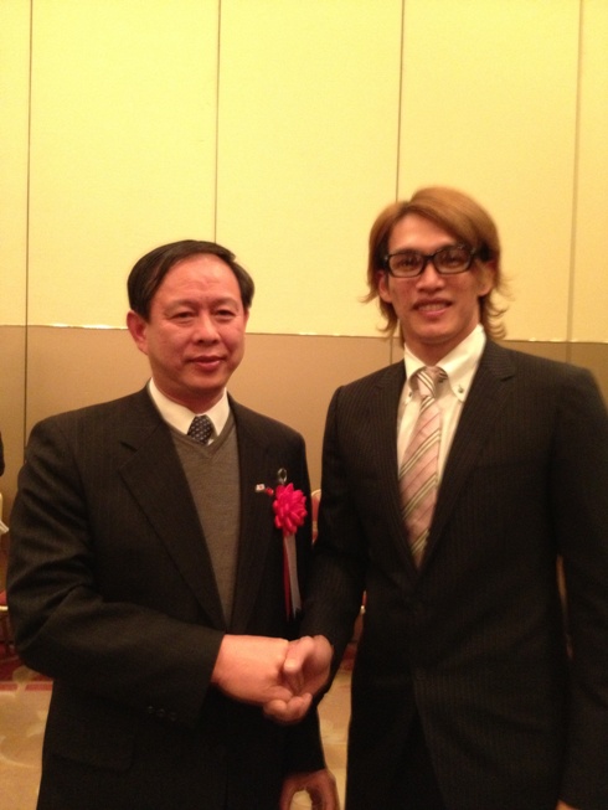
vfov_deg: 52.6
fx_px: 819
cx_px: 304
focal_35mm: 35
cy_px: 405
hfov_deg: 40.7
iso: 500
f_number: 2.4
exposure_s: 1/15
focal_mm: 4.28
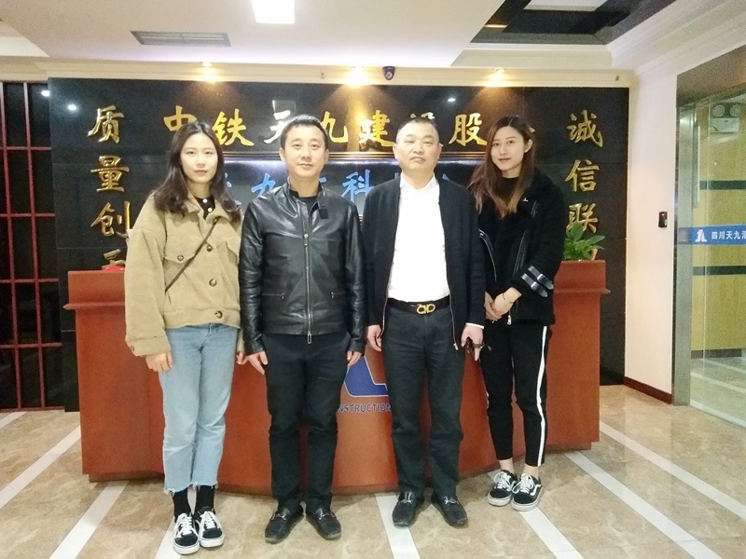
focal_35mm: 21
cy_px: 280
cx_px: 373
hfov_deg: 79.0
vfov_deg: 63.4
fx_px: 453
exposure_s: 1/16.7
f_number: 2.2
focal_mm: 3.66
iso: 942
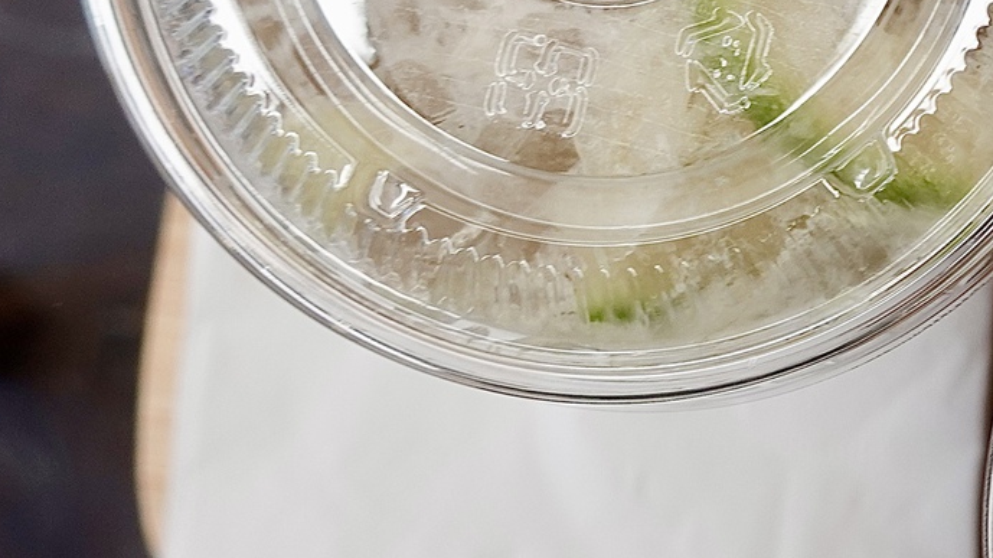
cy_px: 112
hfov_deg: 24.7
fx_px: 1921
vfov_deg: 16.4
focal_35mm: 73
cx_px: 1336
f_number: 2.8
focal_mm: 9.4
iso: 125
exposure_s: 1/50
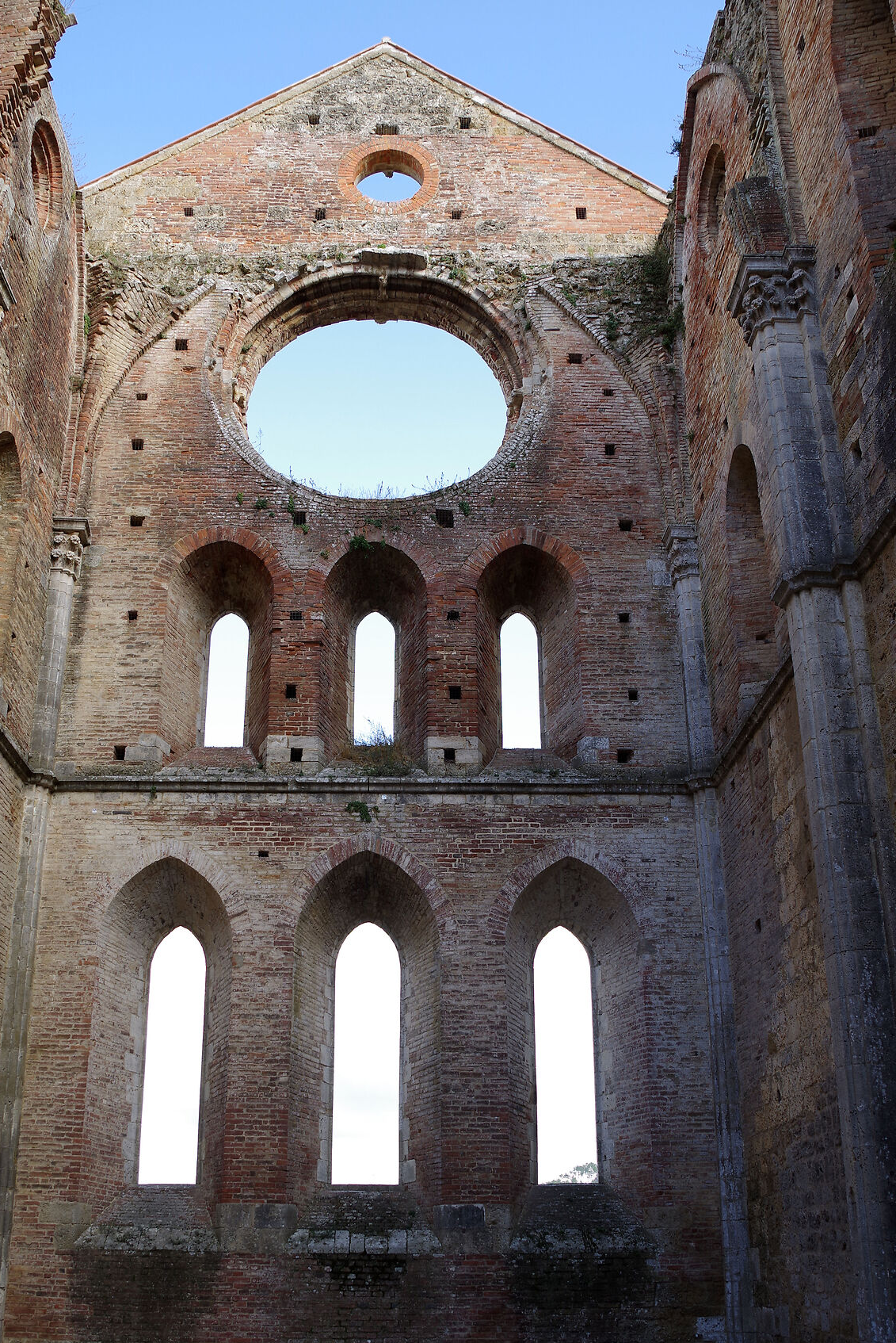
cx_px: 415
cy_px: 818
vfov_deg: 55.3
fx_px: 1268
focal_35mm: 34
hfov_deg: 38.9
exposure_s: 1/125
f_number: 3.5
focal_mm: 24
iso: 100
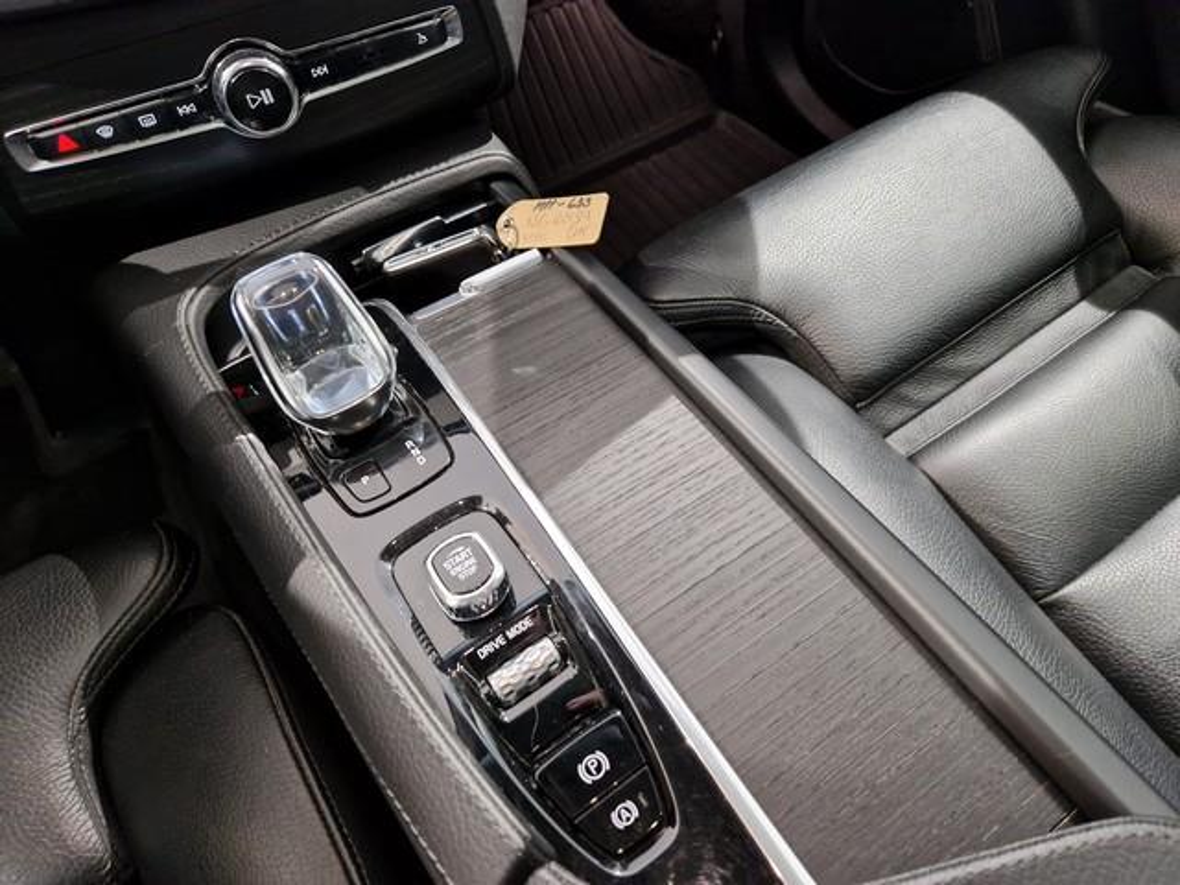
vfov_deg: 58.9
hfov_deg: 73.9
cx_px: 590
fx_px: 784
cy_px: 442
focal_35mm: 23
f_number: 1.8
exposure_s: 1/50
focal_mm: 5.4
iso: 640
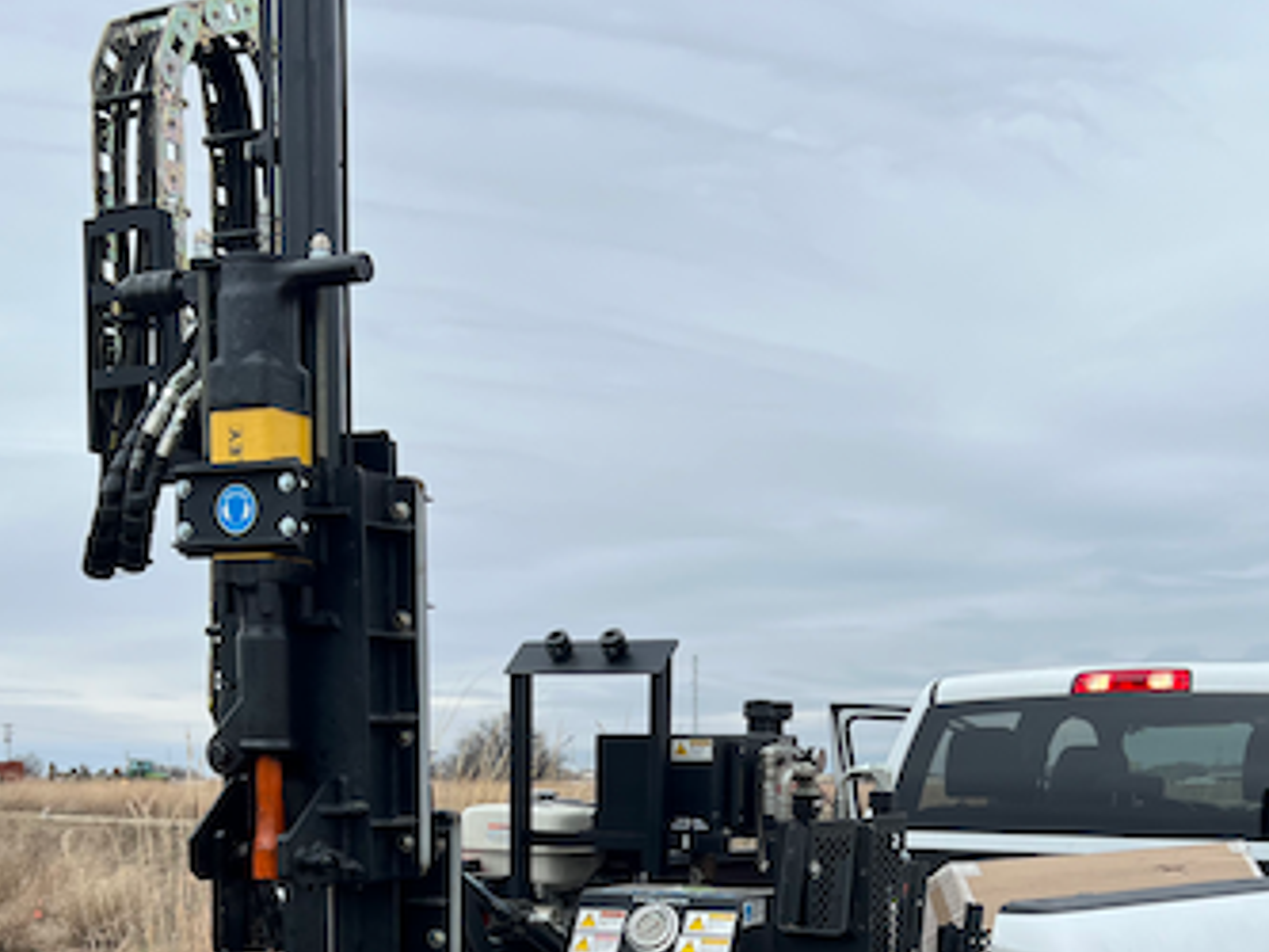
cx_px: 675
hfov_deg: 38.2
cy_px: 899
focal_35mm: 50
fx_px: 1834
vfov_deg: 27.8
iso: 50
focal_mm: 5.7
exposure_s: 1/3356
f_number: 1.5
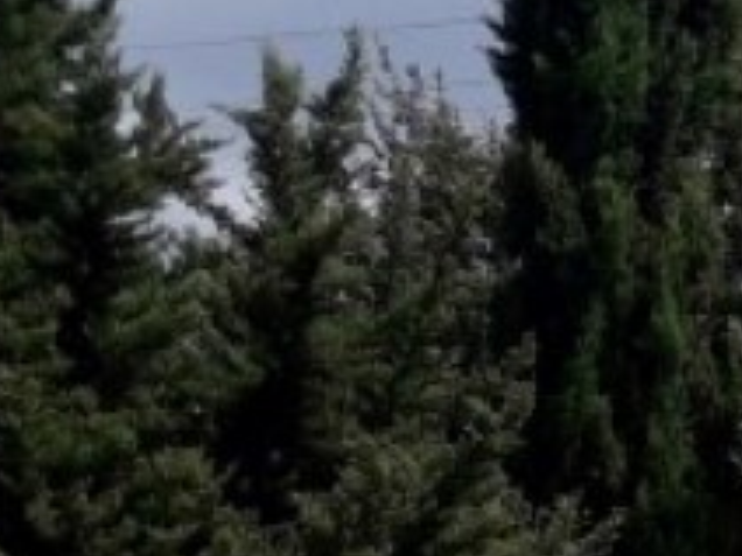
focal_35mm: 135
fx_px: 2894
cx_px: 1684
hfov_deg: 12.2
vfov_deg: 10.0
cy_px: 1192
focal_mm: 3.7
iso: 40
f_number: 1.9
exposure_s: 1/1890
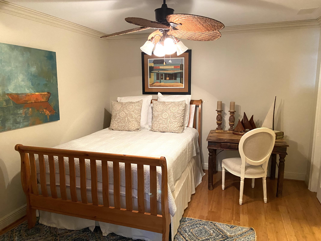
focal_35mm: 26
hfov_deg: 67.3
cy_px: 120
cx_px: 160
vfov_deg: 53.1
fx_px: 241
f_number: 1.8
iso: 640
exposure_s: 1/40
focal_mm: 4.25
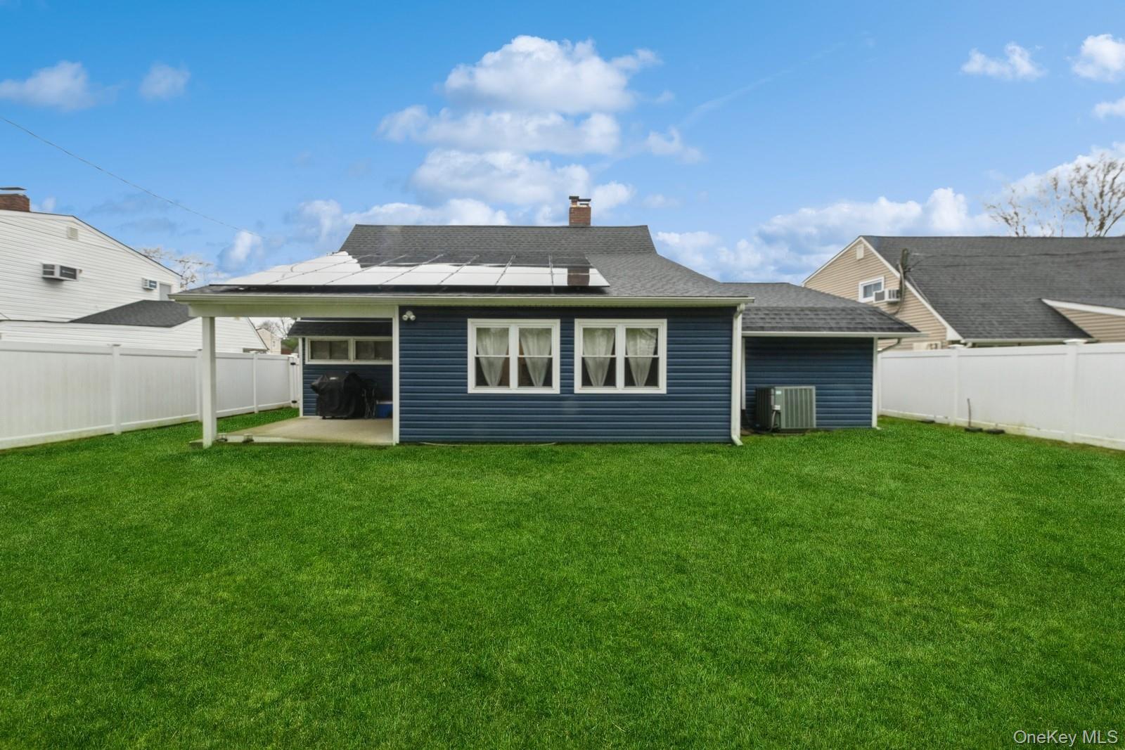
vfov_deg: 77.3
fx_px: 469
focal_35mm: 15
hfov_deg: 100.4
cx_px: 562
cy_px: 375
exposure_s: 1/100
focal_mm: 15
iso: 500
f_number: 11
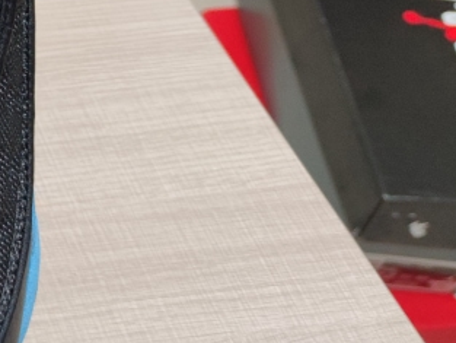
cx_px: -385
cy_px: 10
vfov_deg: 14.9
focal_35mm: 98
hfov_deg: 16.5
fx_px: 1291
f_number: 1.69
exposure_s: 1/50
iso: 220
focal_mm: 6.72
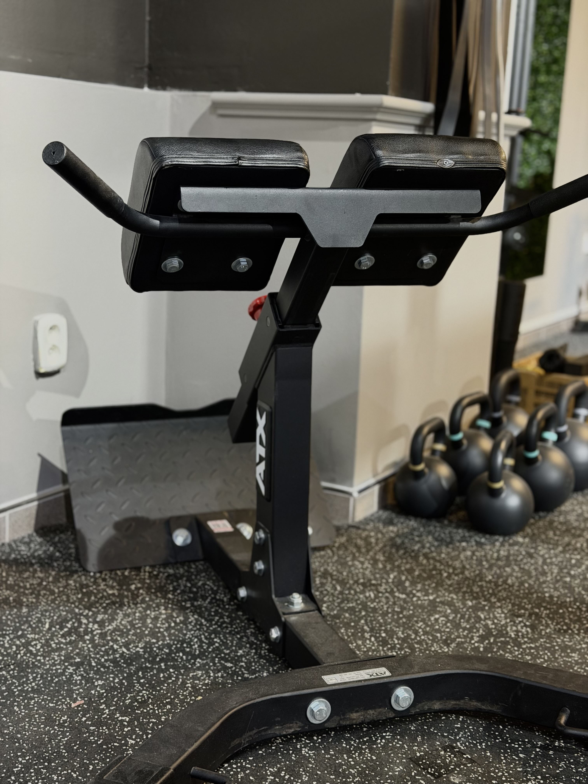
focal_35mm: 48
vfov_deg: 39.7
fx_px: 1087
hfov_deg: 30.3
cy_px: 392
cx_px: 294
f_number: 1.78
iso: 320
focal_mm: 6.76
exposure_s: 1/33
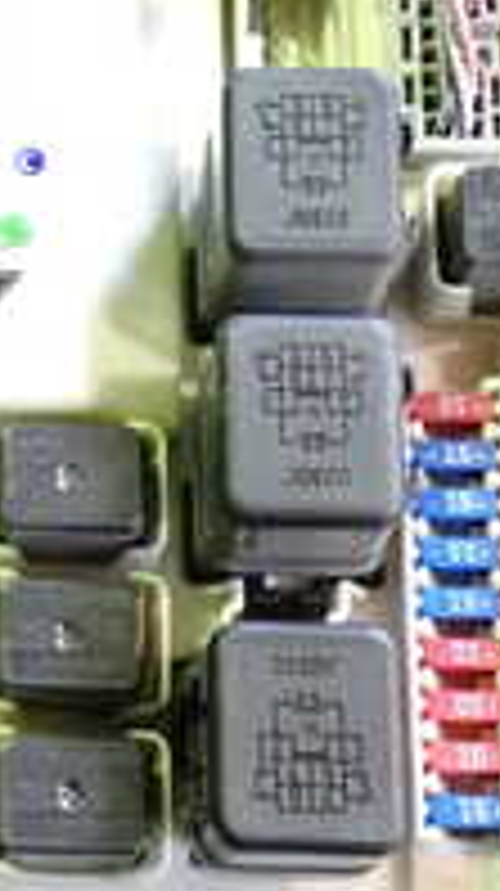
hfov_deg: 11.8
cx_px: -171
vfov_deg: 21.4
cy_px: 216
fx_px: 2339
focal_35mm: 99
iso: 1250
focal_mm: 5.4
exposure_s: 1/50
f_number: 2.3
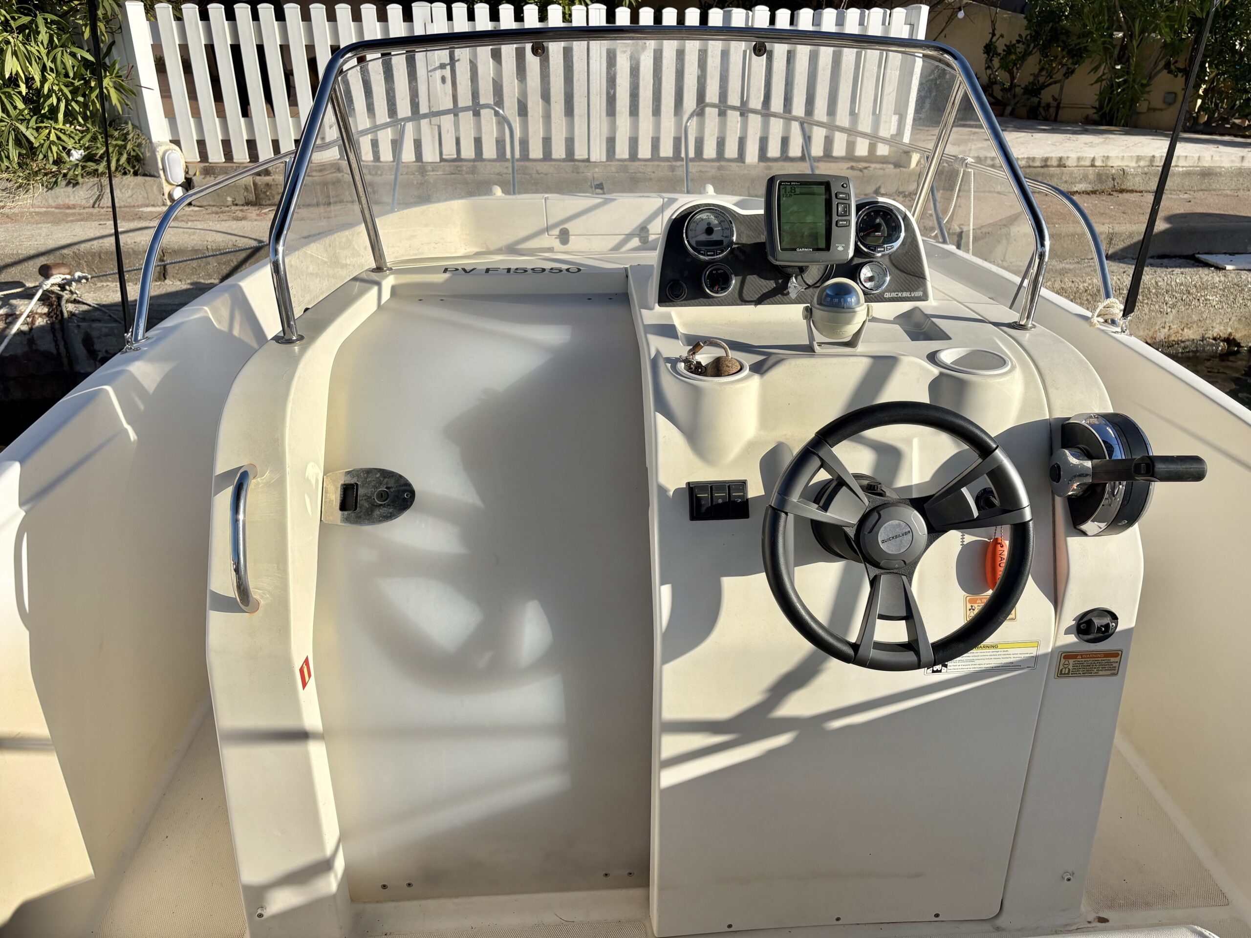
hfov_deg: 67.3
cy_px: 469
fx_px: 940
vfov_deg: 53.1
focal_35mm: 26
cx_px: 626
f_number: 1.6
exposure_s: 1/5348
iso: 50
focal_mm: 5.96
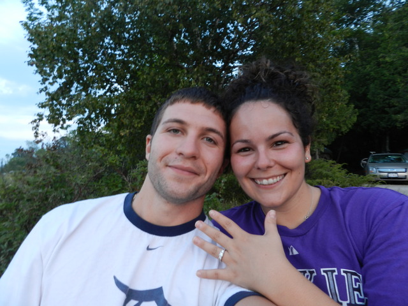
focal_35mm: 23
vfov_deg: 58.9
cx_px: 204
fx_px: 271
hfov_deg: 73.9
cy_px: 153
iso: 160
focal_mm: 4
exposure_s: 1/40
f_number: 3.4
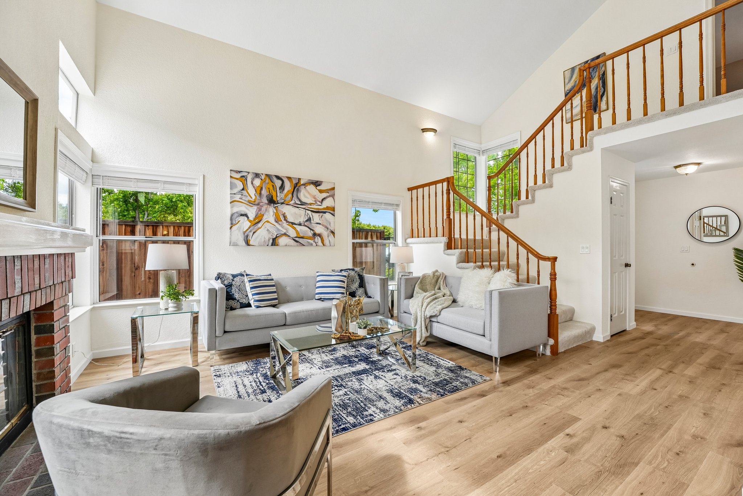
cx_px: 372
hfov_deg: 104.3
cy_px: 248
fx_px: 289
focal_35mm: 14
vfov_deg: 81.2
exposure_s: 1/60
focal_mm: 14
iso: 640
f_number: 8
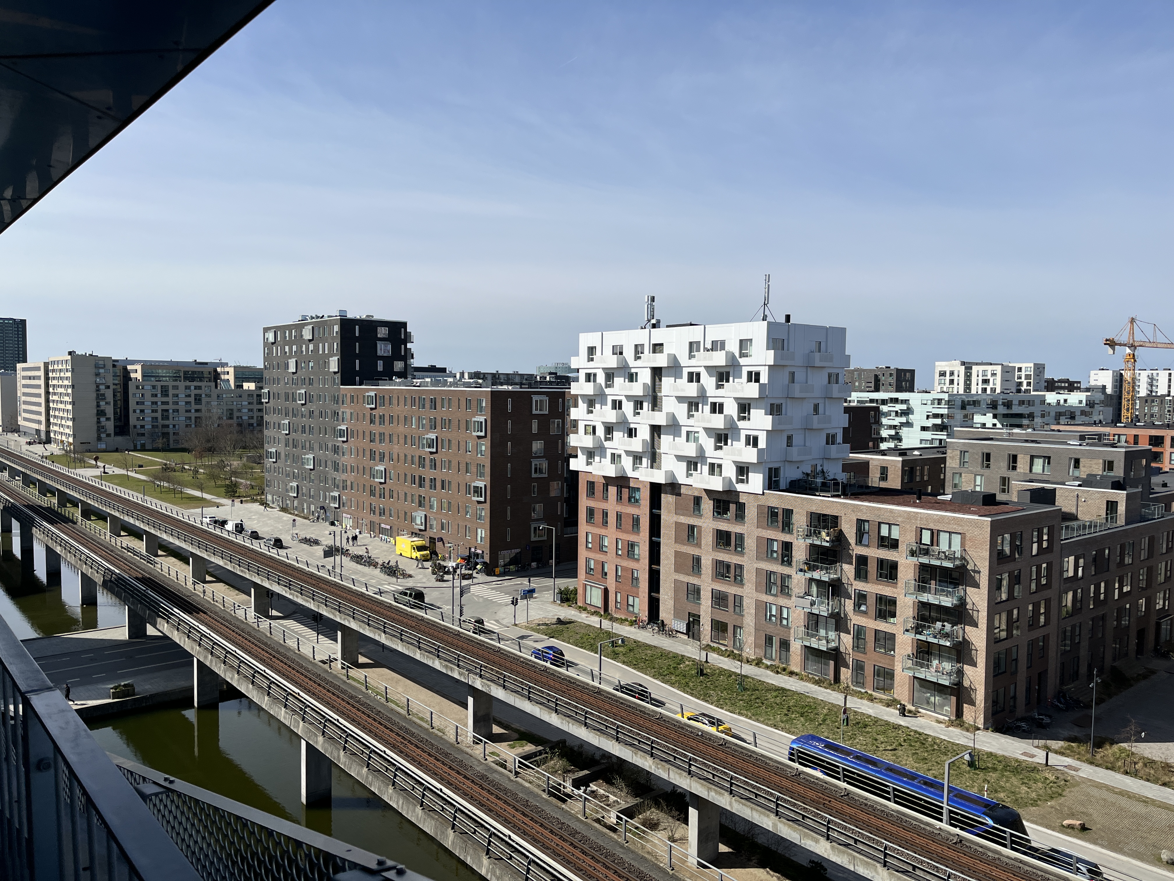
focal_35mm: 26
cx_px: 587
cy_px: 440
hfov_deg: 67.3
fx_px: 882
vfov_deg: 53.1
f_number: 1.6
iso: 50
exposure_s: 1/5848
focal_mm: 5.1
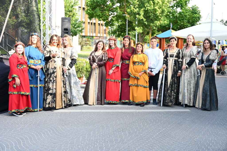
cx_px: 114
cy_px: 76
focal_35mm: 47
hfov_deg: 41.9
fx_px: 296
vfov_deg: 28.6
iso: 100
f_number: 5.3
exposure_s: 1/50
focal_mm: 47
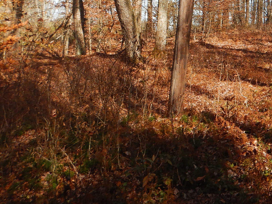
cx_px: 289
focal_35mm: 65
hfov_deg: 27.6
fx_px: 511
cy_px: 8
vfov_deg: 21.9
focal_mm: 4.3
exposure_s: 1/640
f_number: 2.8
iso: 125
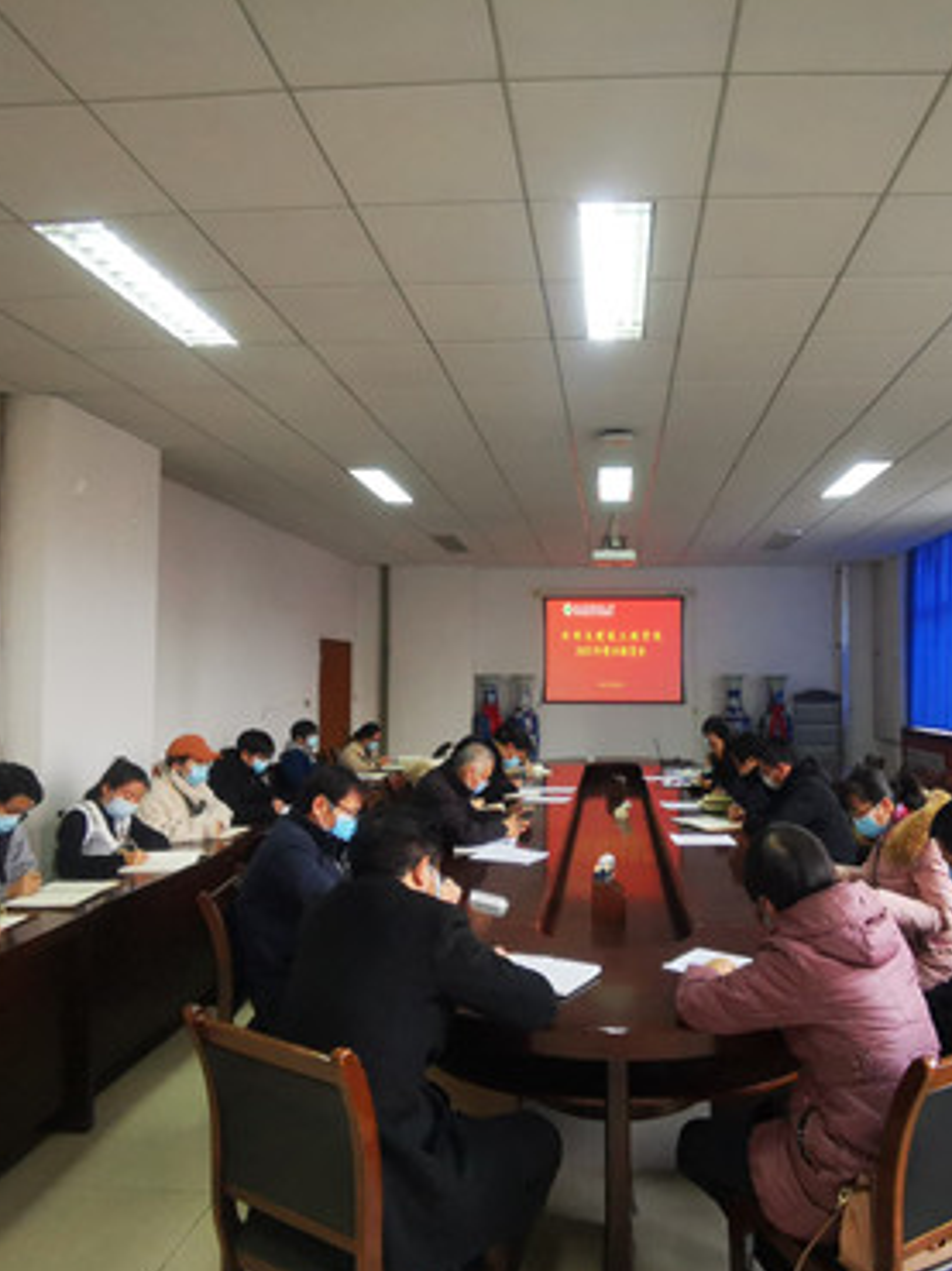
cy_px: 641
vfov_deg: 74.0
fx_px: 844
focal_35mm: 23
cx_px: 584
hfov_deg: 58.2
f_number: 2.2
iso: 250
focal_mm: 2.26
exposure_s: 1/100
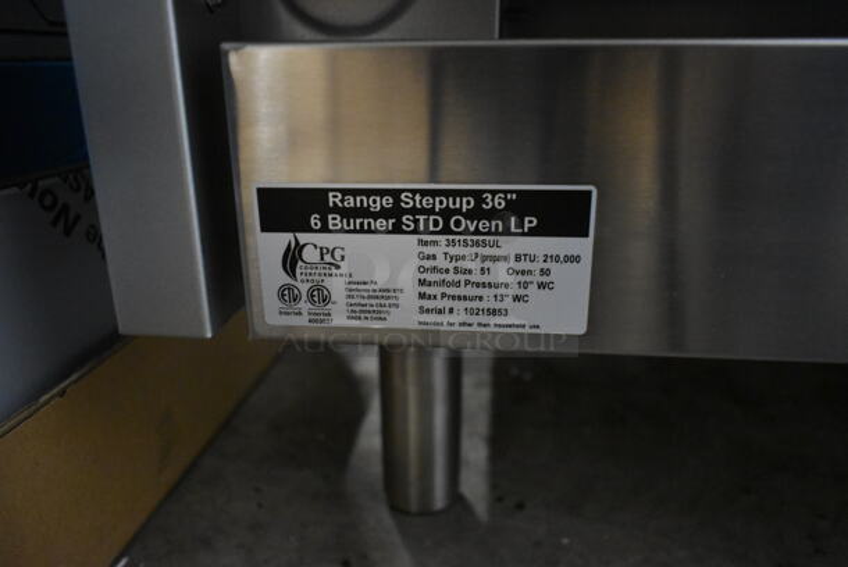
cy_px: 284
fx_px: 637
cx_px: 424
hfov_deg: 67.3
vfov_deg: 48.0
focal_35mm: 27
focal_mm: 18
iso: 5600
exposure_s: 1/30
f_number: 3.5
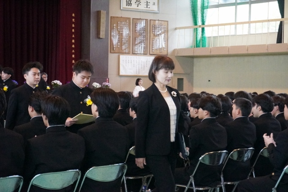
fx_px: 564
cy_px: 96
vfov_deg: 19.3
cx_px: 144
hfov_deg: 28.7
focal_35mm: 70
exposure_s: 1/400
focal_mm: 47
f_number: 5.6
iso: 20000
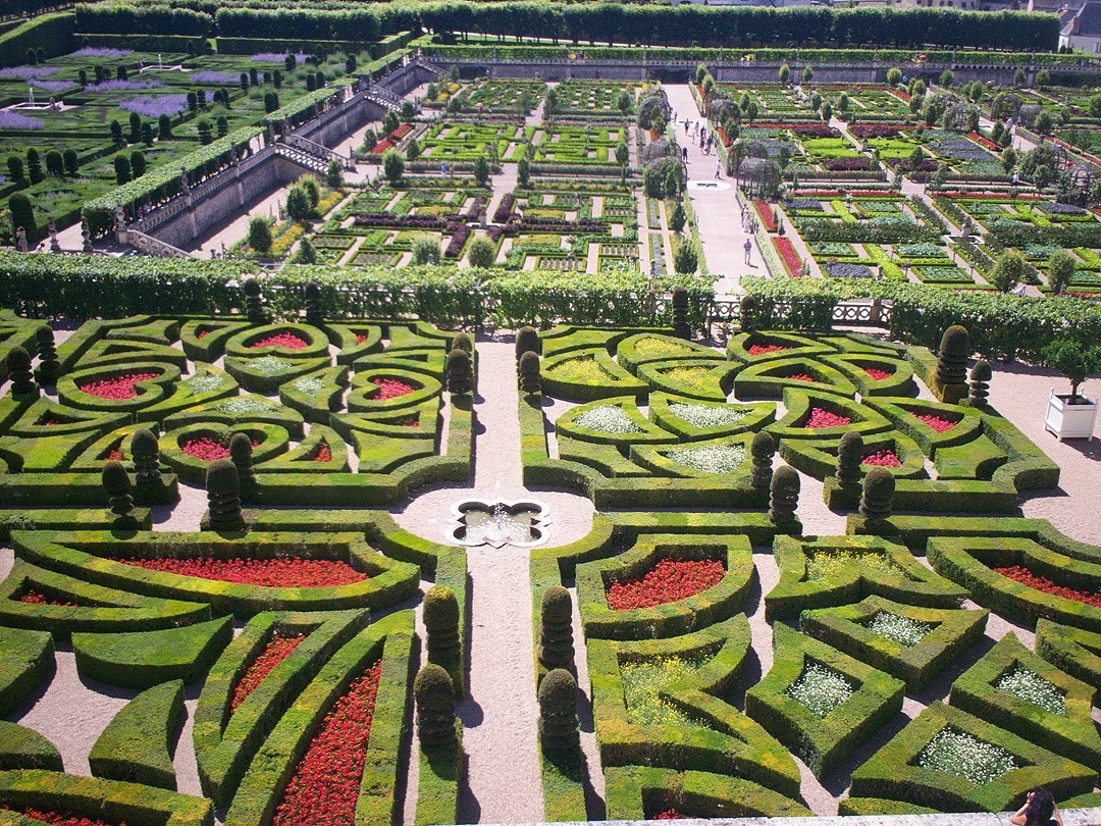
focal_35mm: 36
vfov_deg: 39.7
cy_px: 413
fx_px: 1145
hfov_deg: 51.4
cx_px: 550
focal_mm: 6
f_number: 4.5
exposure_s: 1/268
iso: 100
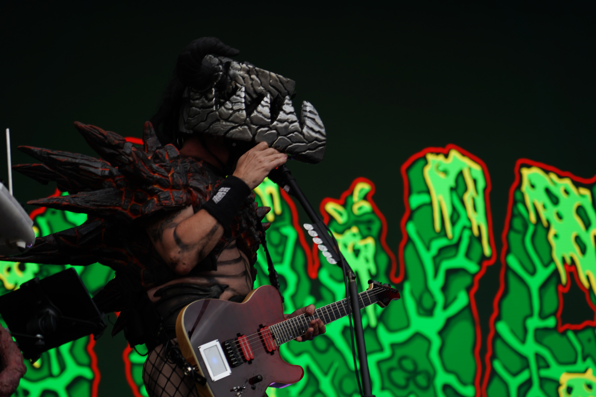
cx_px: 298
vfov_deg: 13.0
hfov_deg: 19.5
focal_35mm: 105
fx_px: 1738
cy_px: 198
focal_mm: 105
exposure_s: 1/125
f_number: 4
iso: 100
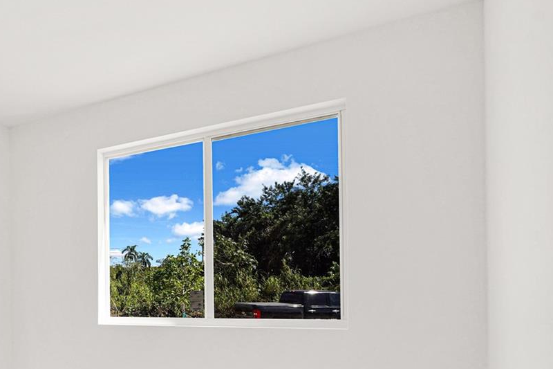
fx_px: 491
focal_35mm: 32
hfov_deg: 50.7
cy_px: 299
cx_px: 37
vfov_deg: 39.4
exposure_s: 1/30
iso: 250
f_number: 8
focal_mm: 16
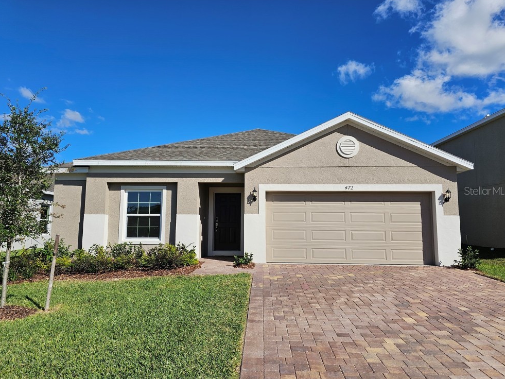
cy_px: 191
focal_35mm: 24
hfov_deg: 71.6
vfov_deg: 56.8
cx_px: 249
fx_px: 350
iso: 16
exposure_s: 1/2000
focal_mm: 6.3
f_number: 1.7
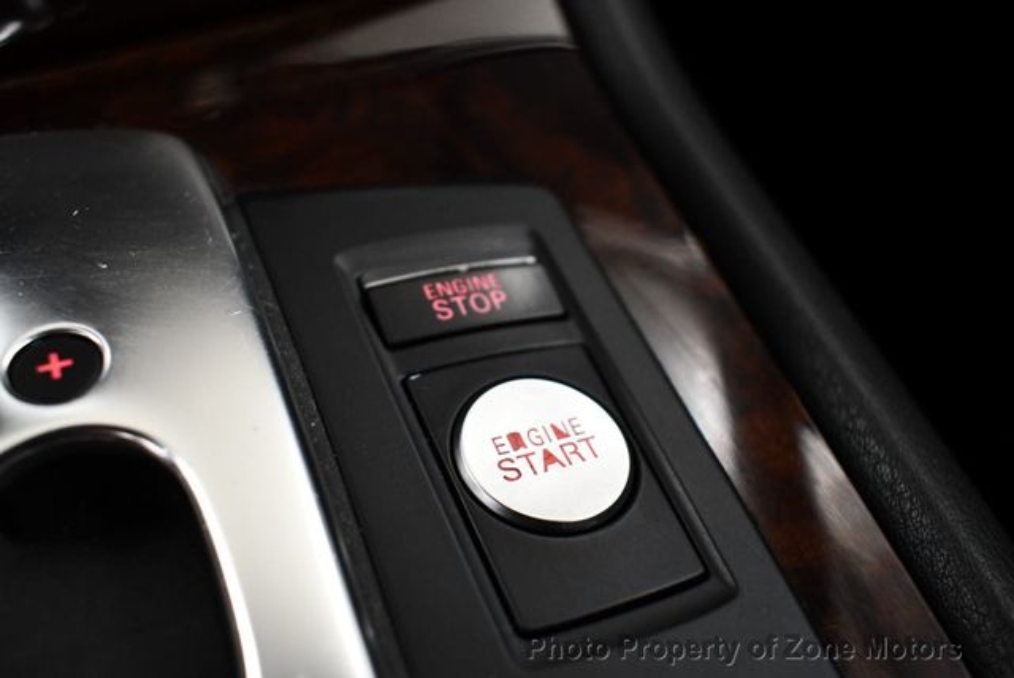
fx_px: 1015
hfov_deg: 53.1
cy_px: 339
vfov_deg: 36.9
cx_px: 507
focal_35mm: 36
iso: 1800
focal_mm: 18
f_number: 3.5
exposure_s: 1/125
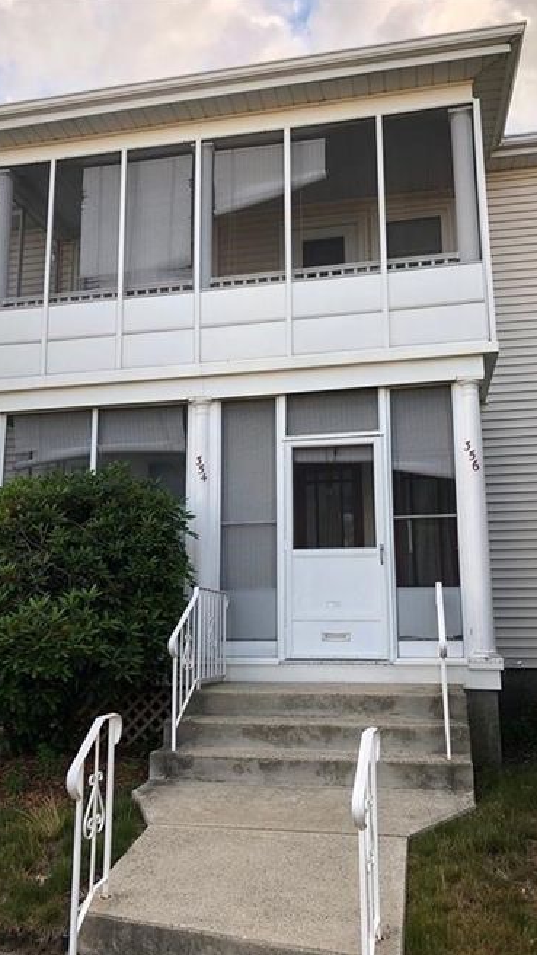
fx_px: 785
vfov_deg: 62.6
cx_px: 263
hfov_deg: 37.8
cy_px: 480
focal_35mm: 31
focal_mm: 3.99
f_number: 1.8
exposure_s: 1/156
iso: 20
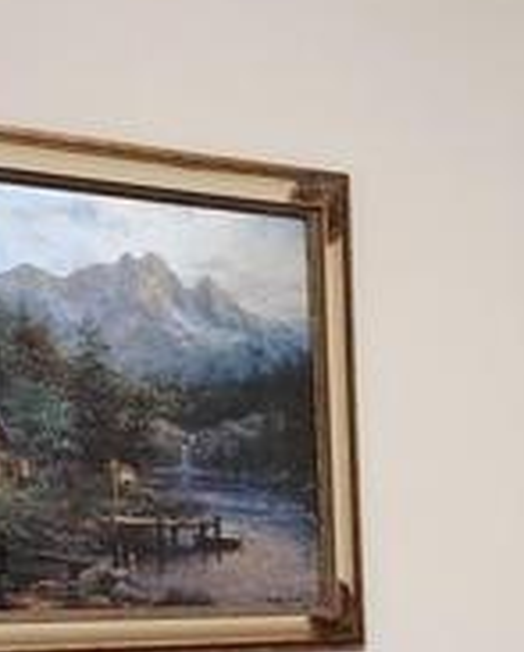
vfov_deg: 18.8
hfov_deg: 15.1
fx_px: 1818
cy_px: 859
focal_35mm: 94
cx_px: 809
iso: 500
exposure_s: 1/120
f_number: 1.8
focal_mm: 6.4
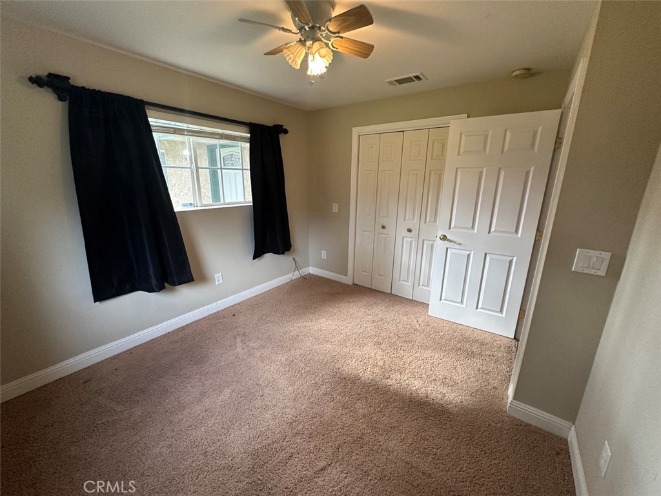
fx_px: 267
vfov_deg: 85.7
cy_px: 248
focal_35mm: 14
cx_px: 330
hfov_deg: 102.1
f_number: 2.2
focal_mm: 2.22
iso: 250
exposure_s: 1/120
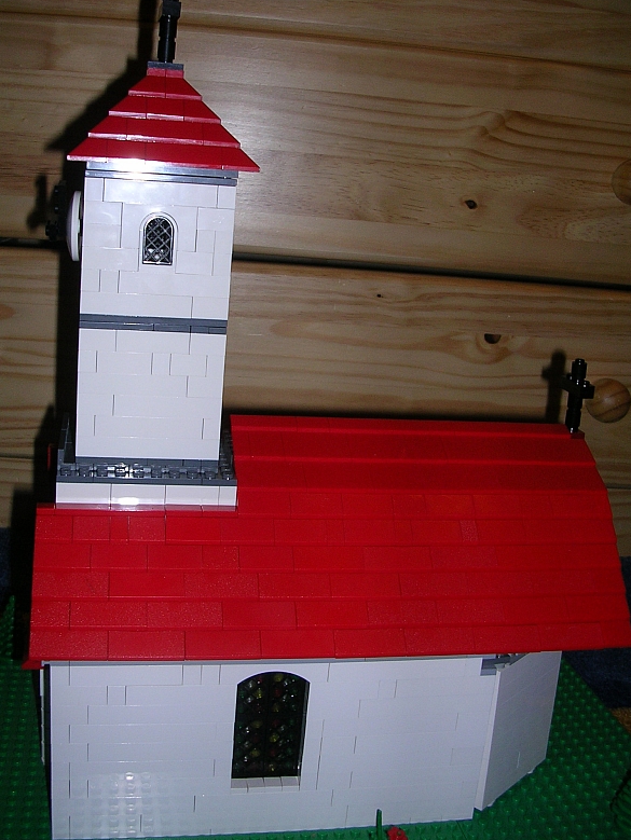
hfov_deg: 36.8
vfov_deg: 47.8
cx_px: 315
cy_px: 413
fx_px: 947
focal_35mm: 39
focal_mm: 5.8
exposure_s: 1/60.1
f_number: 2.8
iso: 50
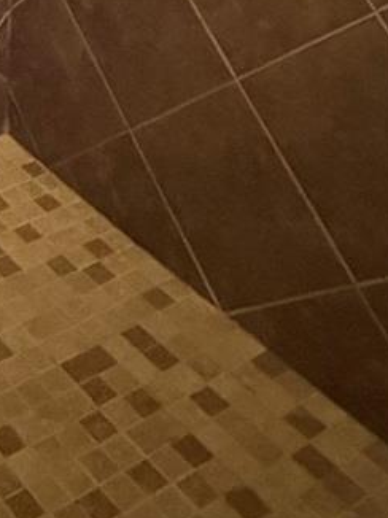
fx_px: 988
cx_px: -277
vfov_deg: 22.2
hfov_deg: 18.3
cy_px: -327
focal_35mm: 66
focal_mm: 2.22
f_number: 2.2
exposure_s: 1/40
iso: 1000
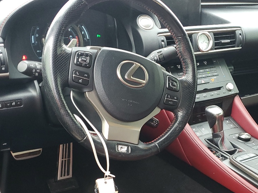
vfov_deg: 26.0
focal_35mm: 54
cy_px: 181
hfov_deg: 35.3
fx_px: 403
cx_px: 168
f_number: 1.5
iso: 114
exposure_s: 1/60.2
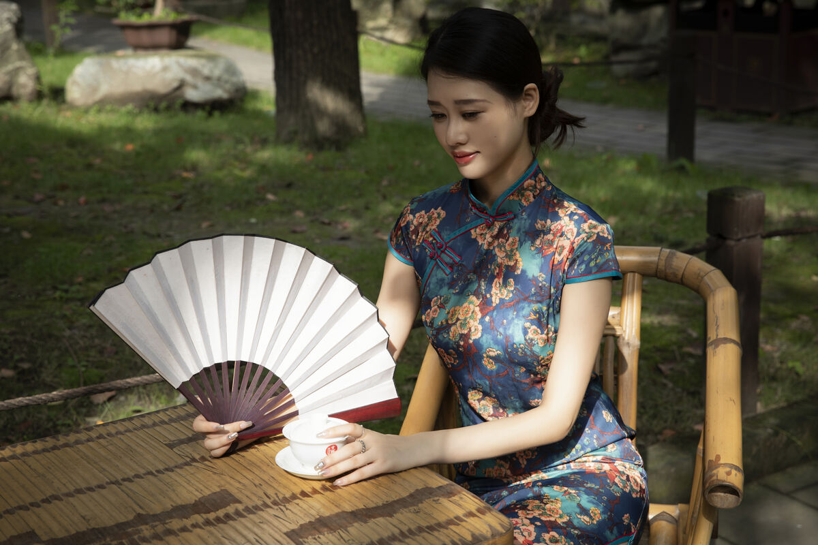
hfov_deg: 30.5
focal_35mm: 66
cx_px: 409
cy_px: 272
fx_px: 1500
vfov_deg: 20.6
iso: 160
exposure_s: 1/200
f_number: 5.6
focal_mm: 67
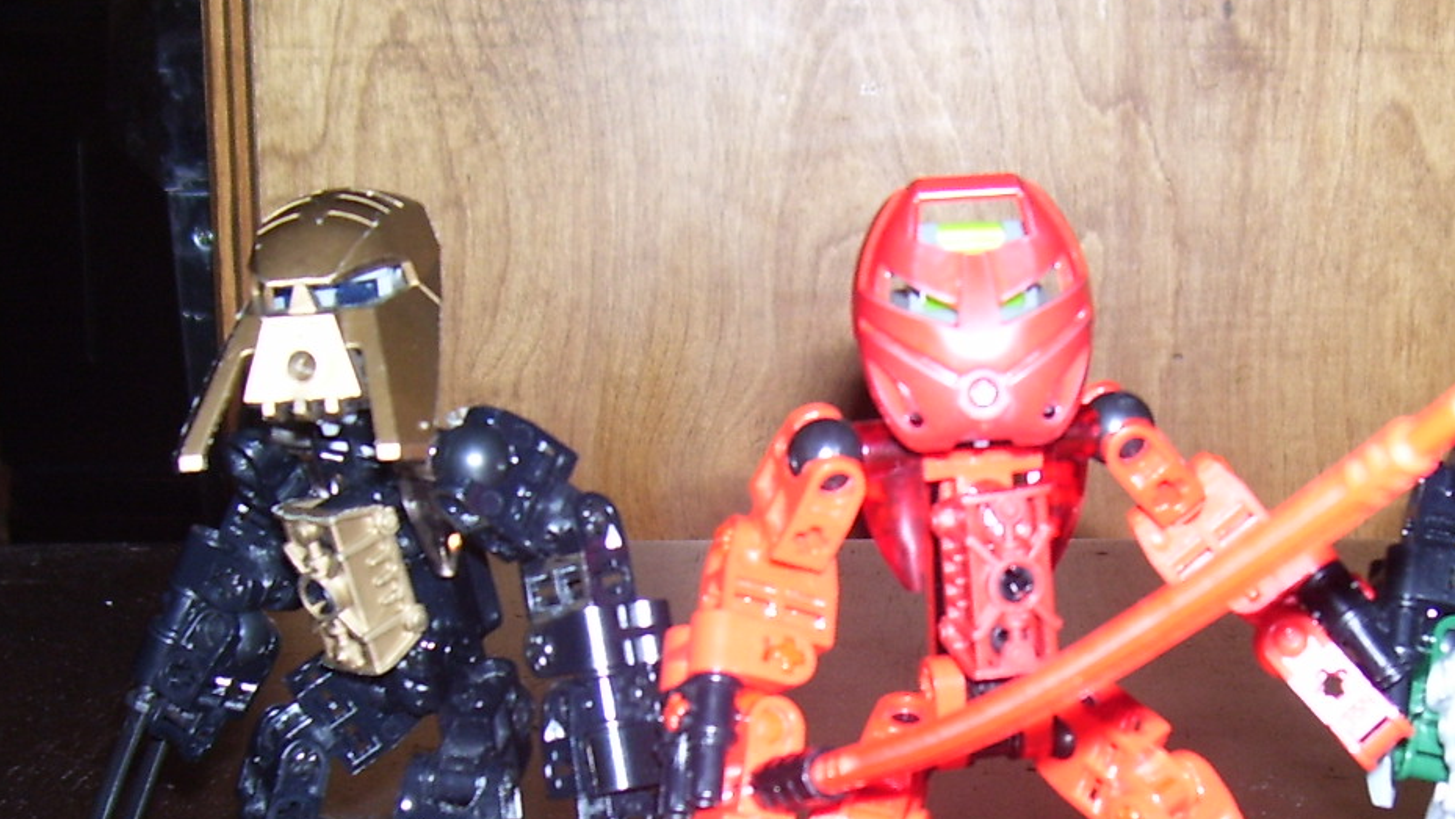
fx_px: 2547
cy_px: 686
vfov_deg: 18.1
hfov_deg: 31.6
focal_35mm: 66
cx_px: 963
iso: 80
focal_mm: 5.6
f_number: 2.7
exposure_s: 1/60
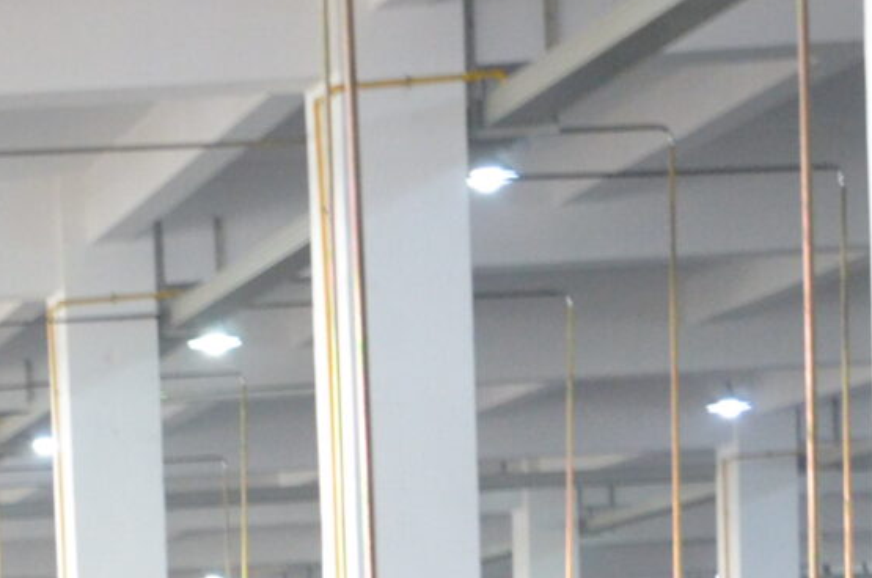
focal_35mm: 145
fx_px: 3514
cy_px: 1269
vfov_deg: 8.7
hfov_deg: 12.6
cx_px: -795
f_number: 5.6
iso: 2000
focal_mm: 21
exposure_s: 1/80
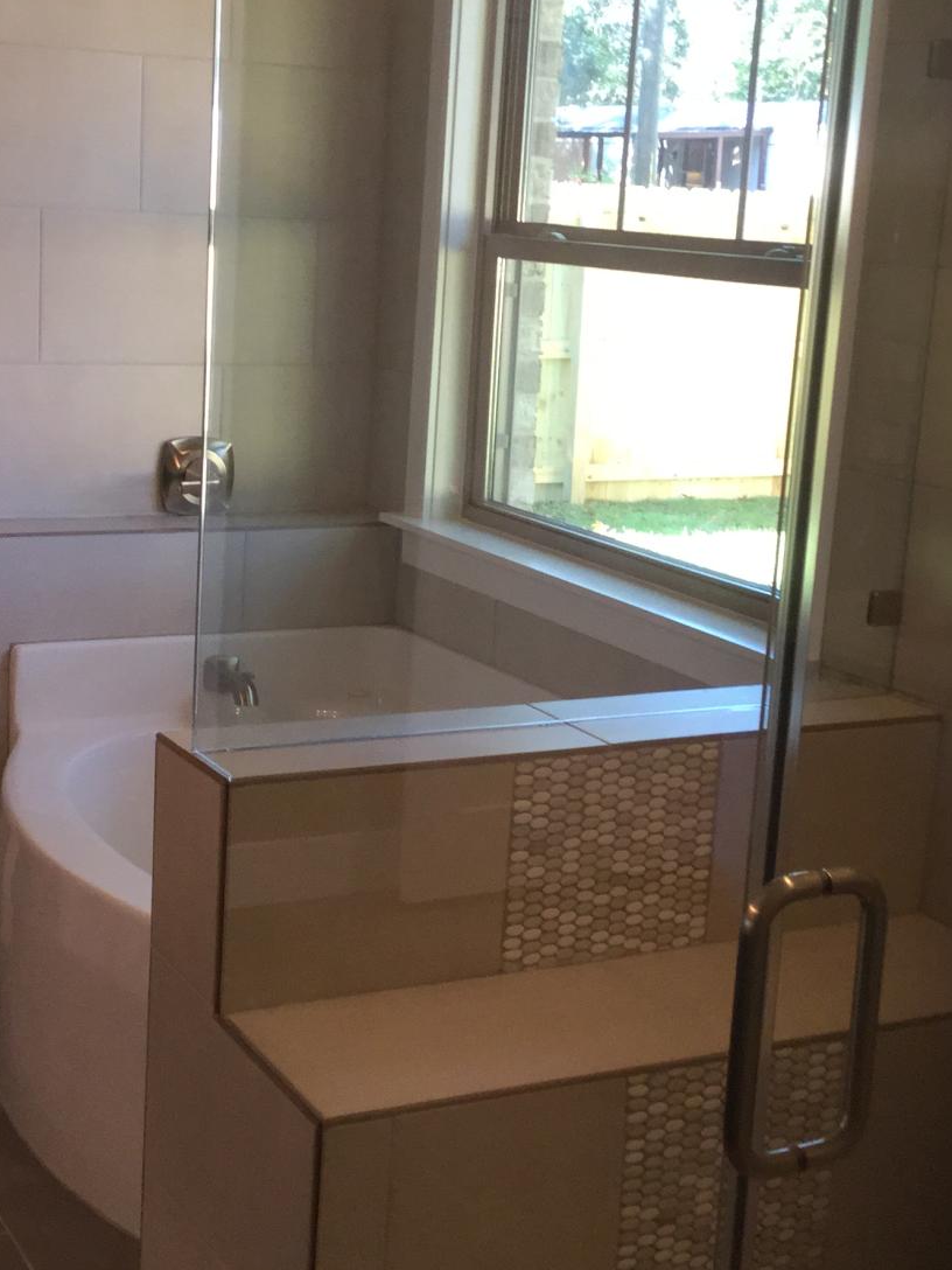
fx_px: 2090
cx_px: 400
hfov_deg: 25.6
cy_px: 616
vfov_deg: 33.8
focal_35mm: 57
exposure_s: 1/30
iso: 100
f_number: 2.4
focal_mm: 3.3
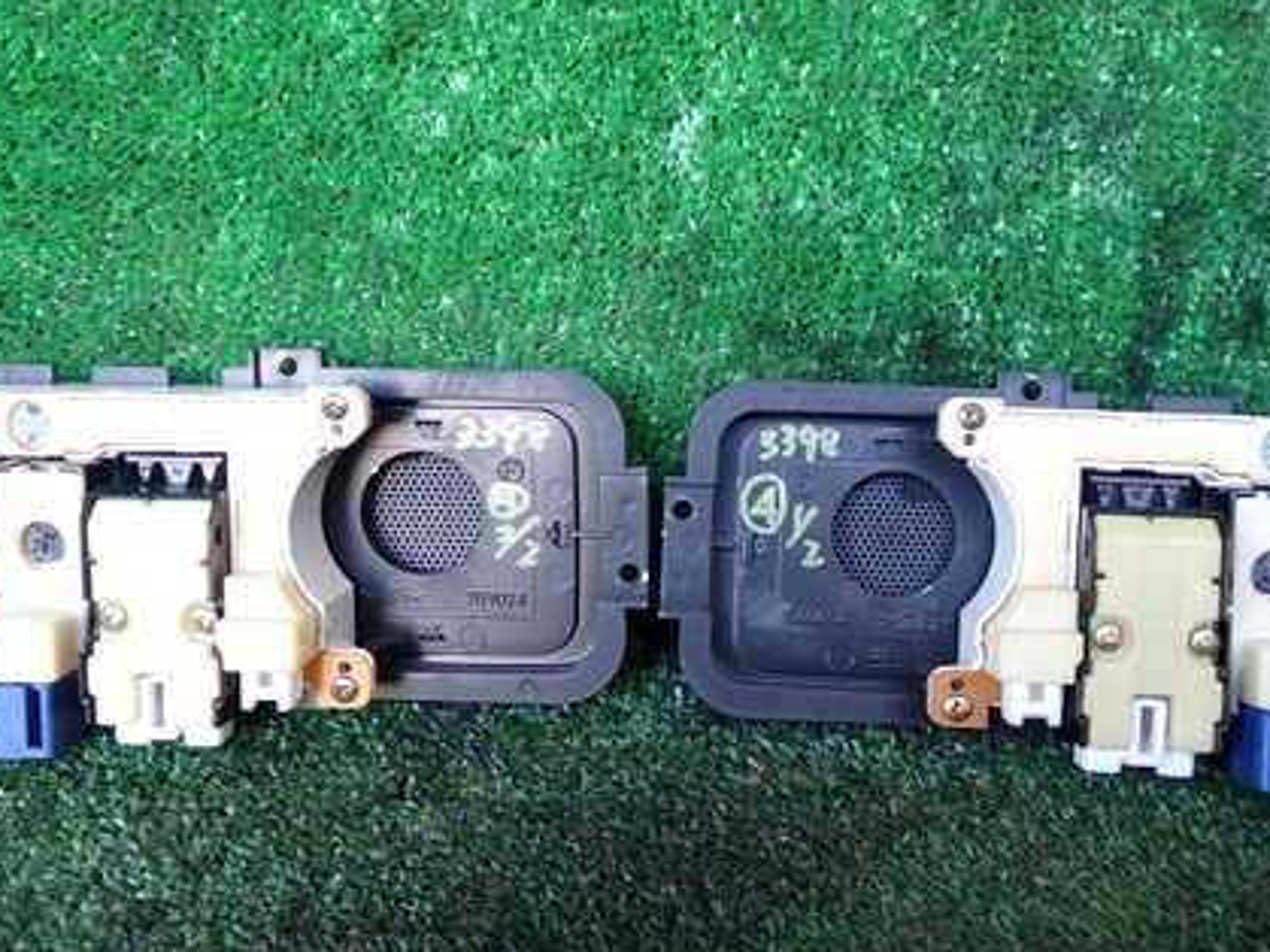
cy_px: 455
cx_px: 697
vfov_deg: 33.6
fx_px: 1577
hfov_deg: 43.8
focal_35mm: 43
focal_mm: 5.4
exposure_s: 1/30
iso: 200
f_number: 2.3
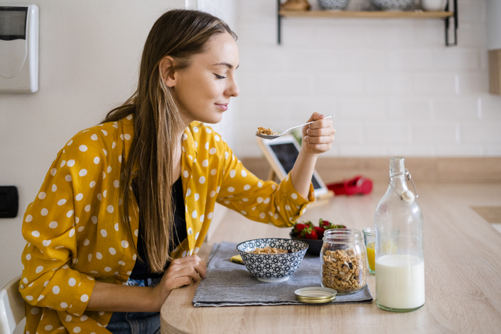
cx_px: 250
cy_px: 167
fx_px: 696
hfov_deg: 39.6
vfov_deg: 27.0
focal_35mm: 50
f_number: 1.8
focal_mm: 50
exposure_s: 1/160
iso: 2000
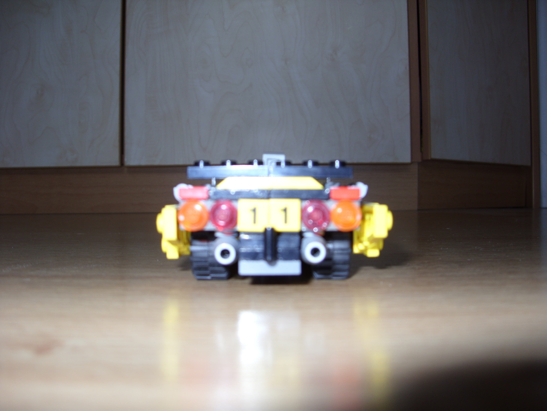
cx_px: 274
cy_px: 206
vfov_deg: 37.7
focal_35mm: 38
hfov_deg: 49.0
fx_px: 600
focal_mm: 6.3
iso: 50
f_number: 2.8
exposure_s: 1/30
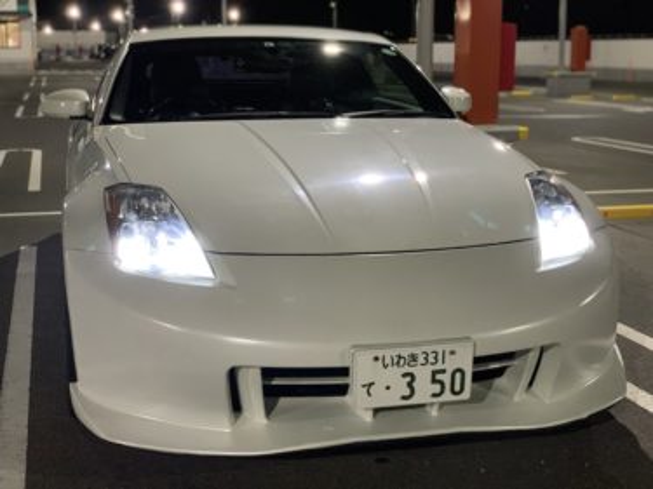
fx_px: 981
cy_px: 244
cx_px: 326
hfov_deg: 36.8
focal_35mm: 52
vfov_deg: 28.0
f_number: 2.4
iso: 500
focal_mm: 6
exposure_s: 1/33
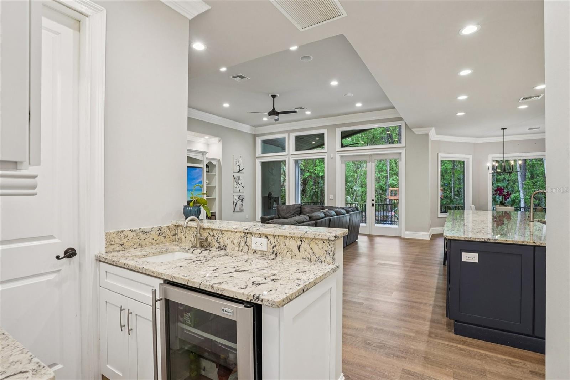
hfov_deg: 93.3
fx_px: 269
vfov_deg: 70.4
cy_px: 190
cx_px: 285
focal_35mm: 17
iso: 400
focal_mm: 17
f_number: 10
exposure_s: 1/10
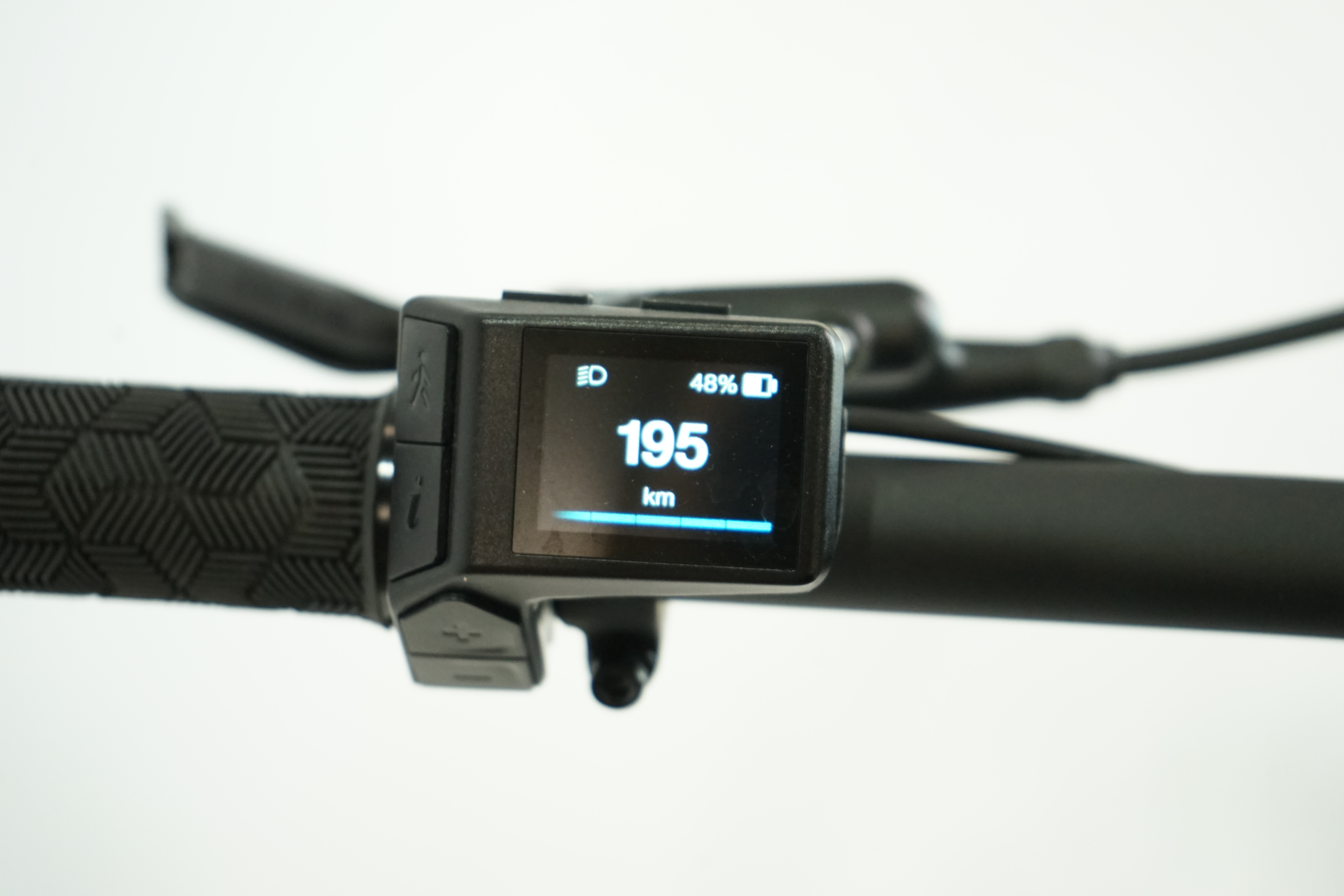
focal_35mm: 70
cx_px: 672
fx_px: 2613
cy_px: 448
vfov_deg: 19.5
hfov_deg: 28.8
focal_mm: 70
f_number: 5.6
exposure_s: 1/200
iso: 2500
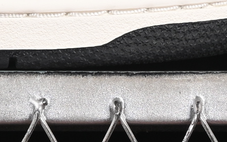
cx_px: -204
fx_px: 3031
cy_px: -233
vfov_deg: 2.7
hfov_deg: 4.2
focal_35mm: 490
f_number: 7.1
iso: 160
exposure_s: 1/60
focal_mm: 50
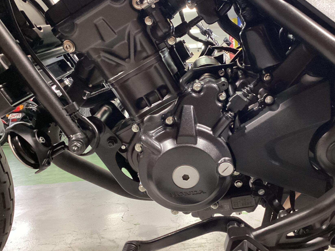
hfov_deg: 51.2
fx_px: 348
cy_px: 133
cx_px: 192
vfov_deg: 39.6
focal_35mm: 36
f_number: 2.4
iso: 320
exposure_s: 1/60
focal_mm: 3.3
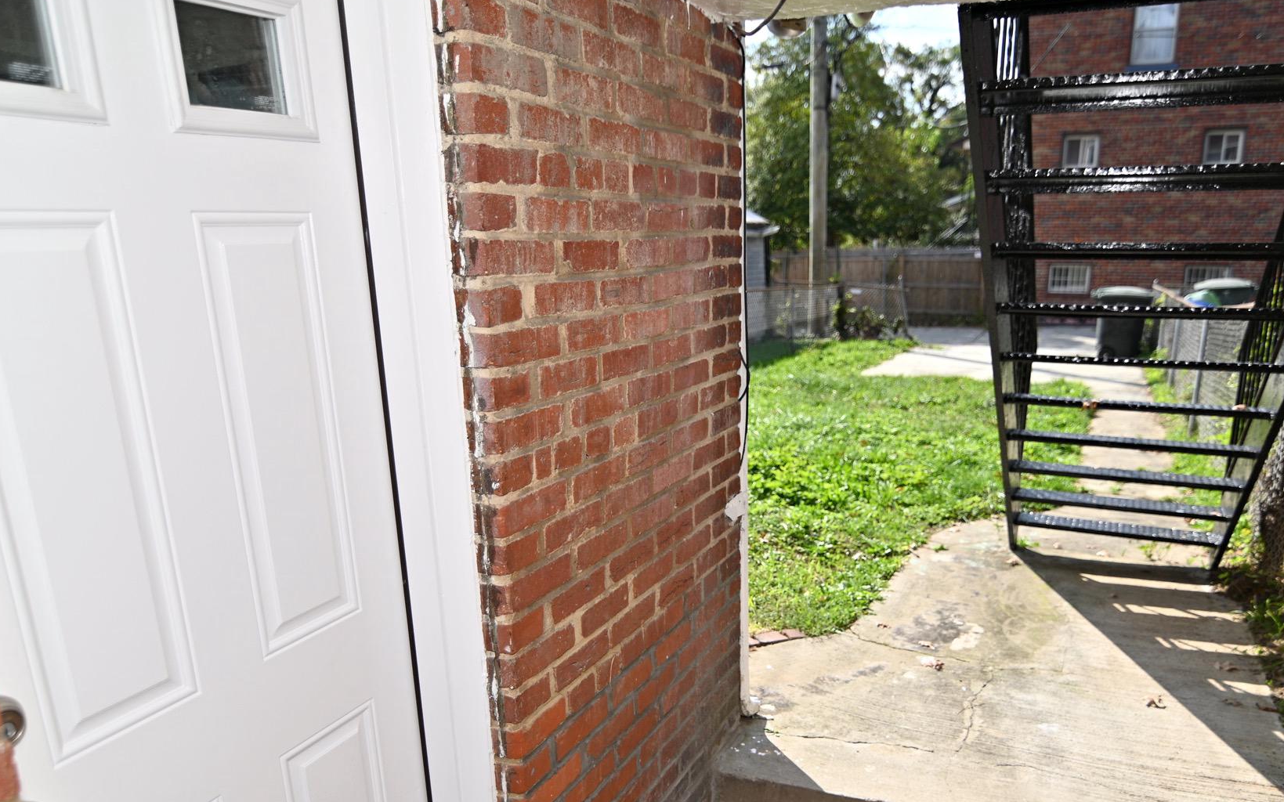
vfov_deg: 44.1
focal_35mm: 28
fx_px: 980
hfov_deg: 66.2
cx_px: 732
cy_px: 510
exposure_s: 1/1600
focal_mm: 22
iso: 125
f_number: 2.8
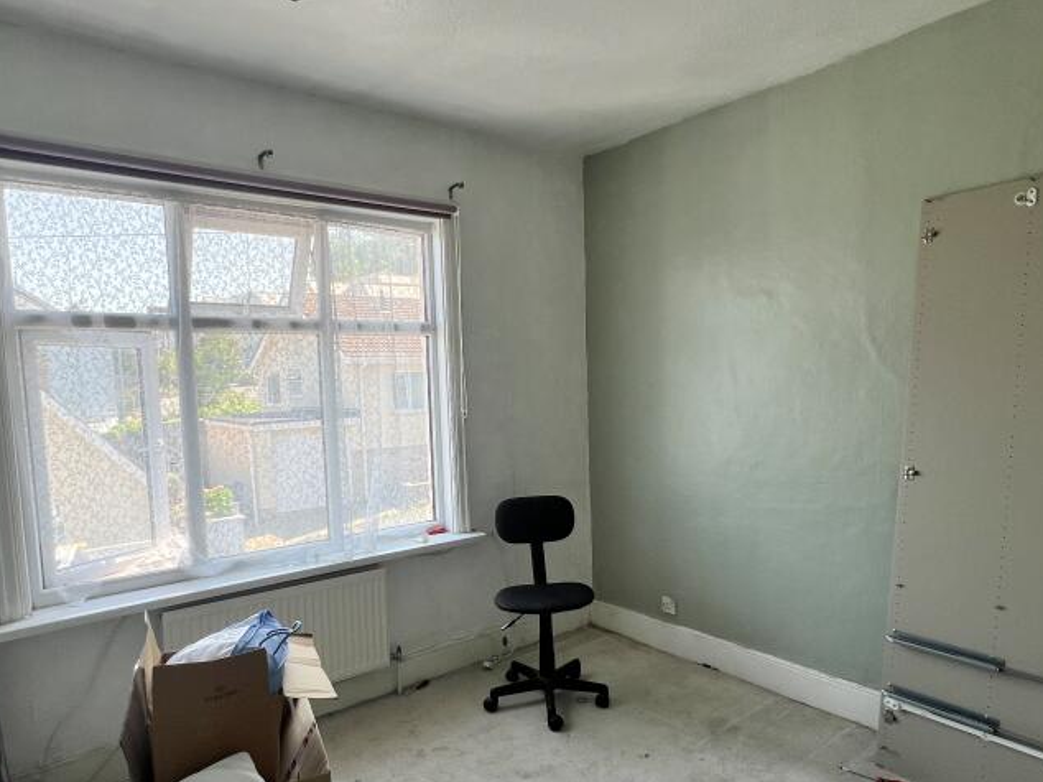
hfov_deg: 79.0
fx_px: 633
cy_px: 445
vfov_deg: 63.1
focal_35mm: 21
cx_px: 513
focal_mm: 1.57
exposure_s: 1/146
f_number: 1.8
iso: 32
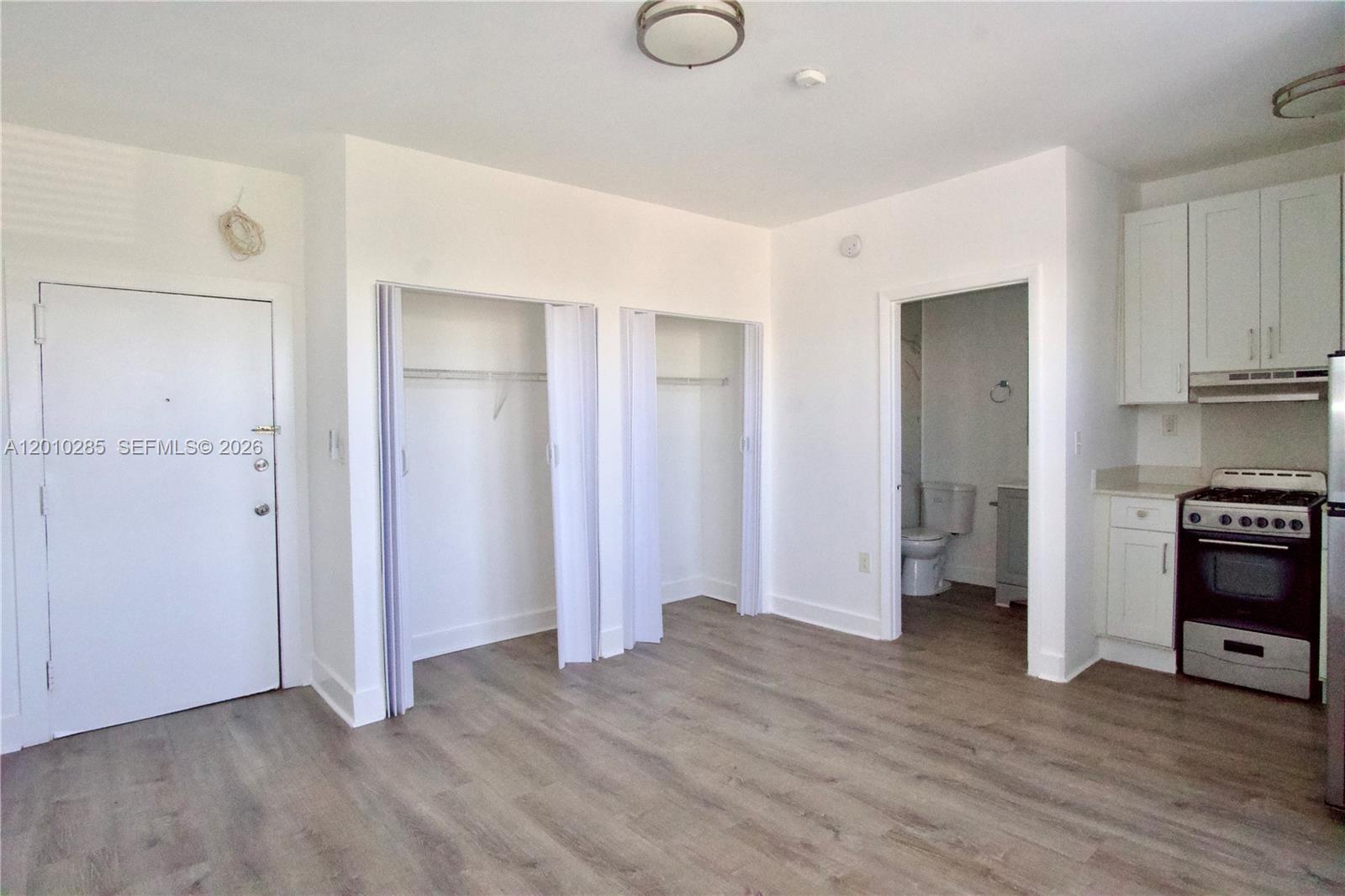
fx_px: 672
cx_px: 672
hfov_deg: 90.0
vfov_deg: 67.4
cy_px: 448
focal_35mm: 18
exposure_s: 1/160
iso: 4000
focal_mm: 12
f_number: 11
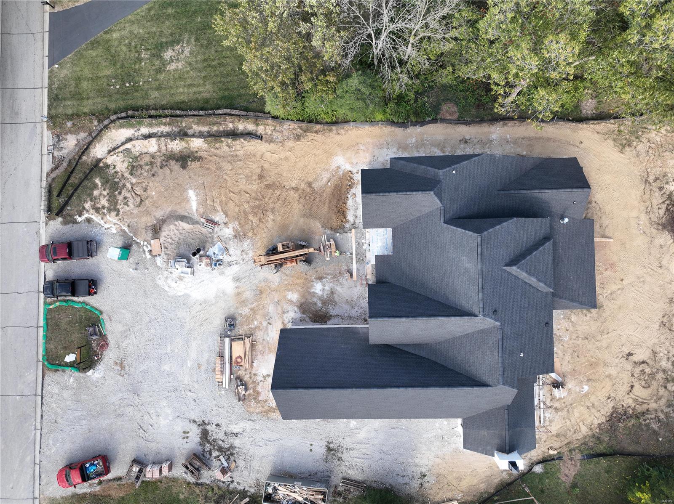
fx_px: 467
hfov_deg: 71.6
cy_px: 252
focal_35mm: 24
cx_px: 337
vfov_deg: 56.8
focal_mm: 12.29
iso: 100
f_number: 2.8
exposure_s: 1/50
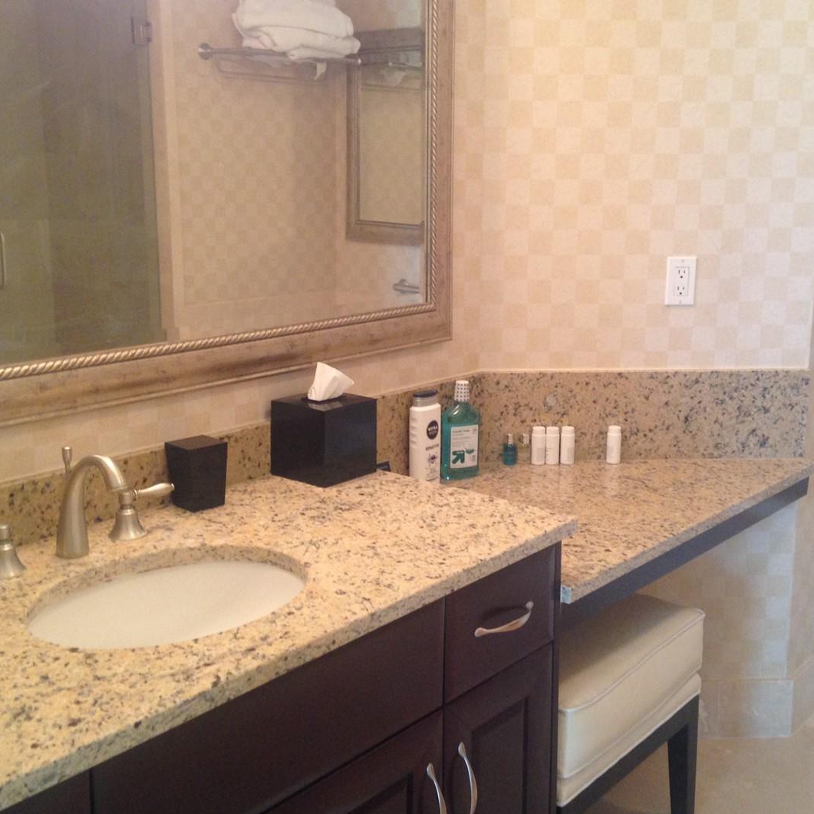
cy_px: 387
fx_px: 1171
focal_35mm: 44
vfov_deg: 38.3
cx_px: 439
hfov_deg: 38.3
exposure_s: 1/20
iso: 160
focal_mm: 4.12
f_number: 2.4
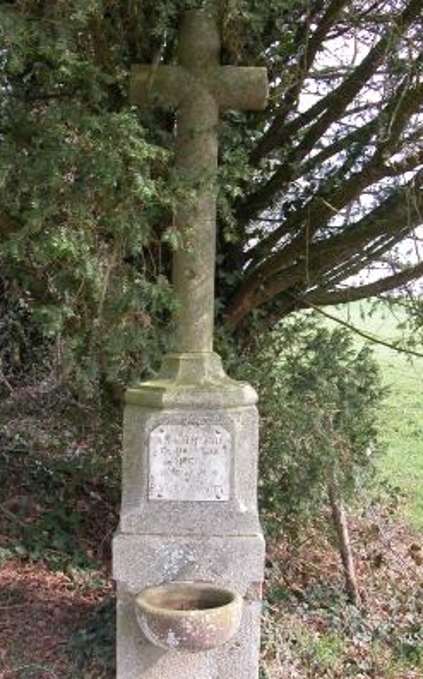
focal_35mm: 48
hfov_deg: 26.8
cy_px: 376
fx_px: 887
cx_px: 195
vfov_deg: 41.8
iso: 100
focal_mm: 8.9
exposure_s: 1/106
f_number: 3.5
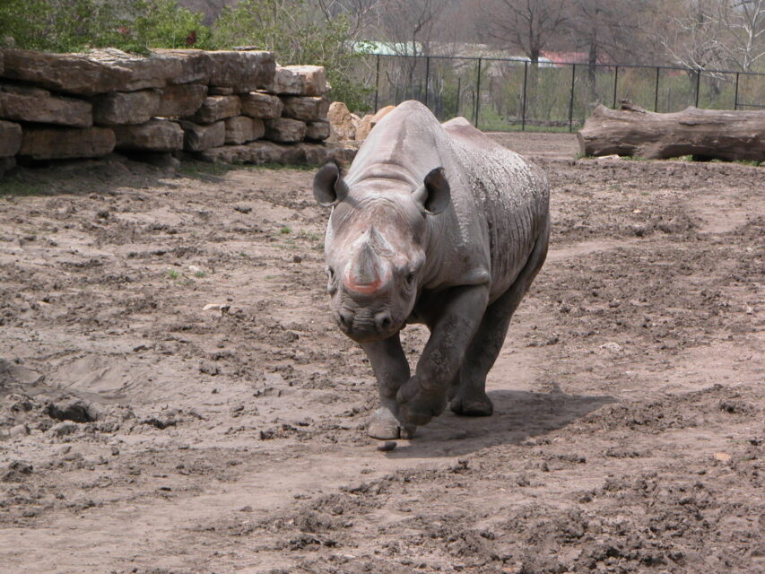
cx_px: 382
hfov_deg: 12.3
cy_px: 287
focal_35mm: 161
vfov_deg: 9.2
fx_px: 3559
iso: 100
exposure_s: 1/447
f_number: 5.6
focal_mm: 41.1
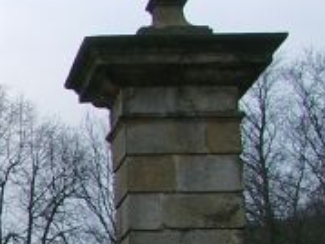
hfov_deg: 11.4
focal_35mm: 152
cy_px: 233
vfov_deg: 9.7
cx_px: -374
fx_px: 1426
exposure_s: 1/187
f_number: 4
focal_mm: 7.13
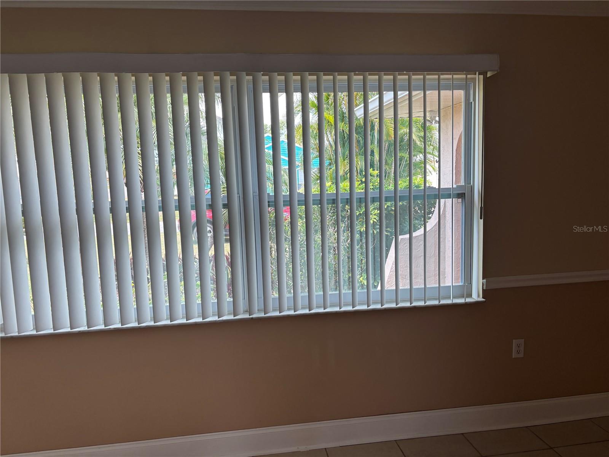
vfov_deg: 53.1
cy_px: 228
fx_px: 457
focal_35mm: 26
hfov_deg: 67.3
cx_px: 304
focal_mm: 5.96
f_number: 1.6
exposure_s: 1/120
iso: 50
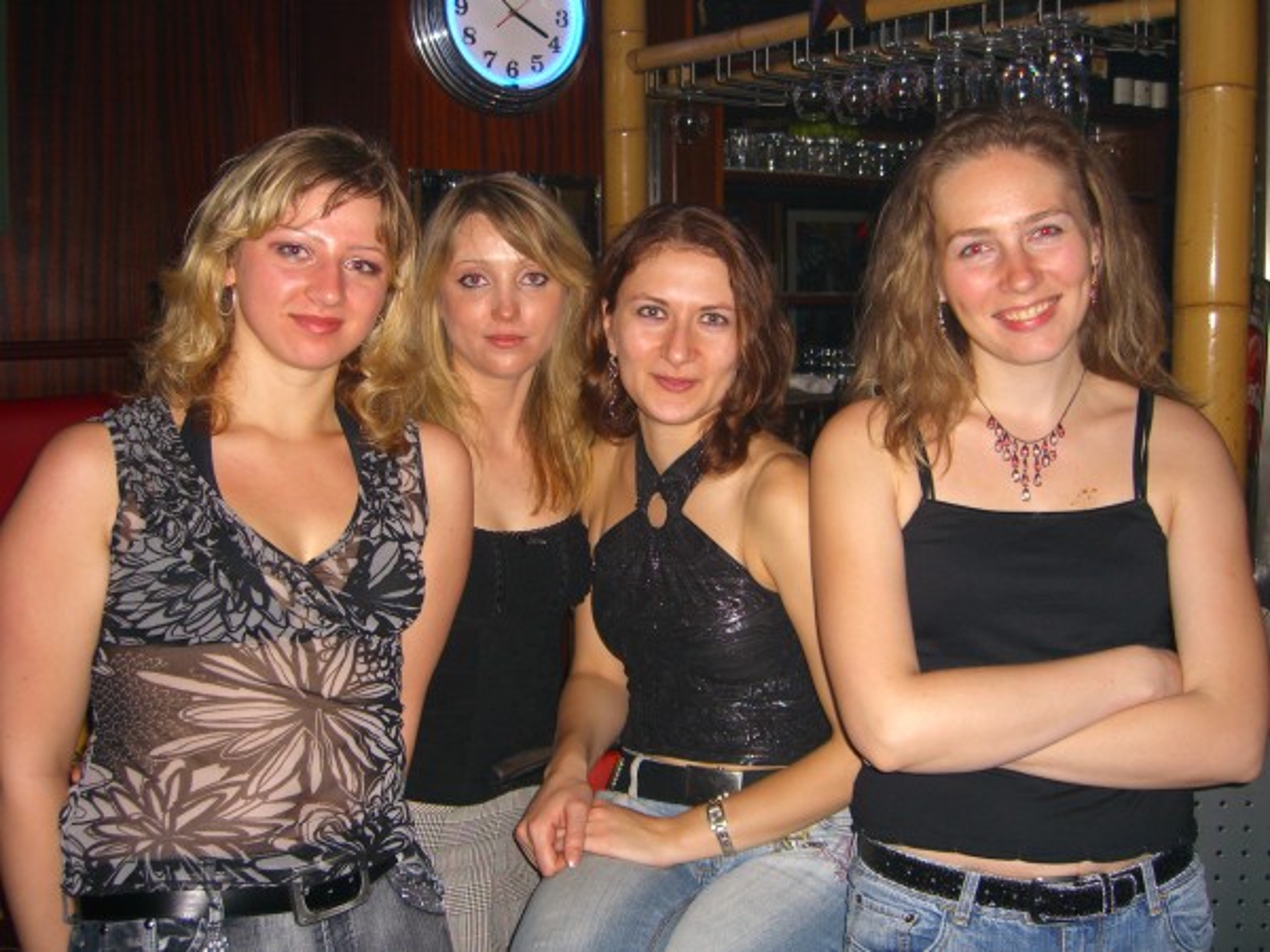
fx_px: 1394
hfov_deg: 49.0
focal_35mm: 38
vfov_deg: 37.7
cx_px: 635
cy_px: 476
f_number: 2.8
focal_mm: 7.9
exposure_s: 1/60
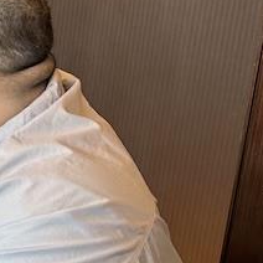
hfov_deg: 10.9
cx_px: -473
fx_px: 1031
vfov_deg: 14.5
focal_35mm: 120
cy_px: 128
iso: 125
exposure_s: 1/100
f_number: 1.78
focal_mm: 6.86
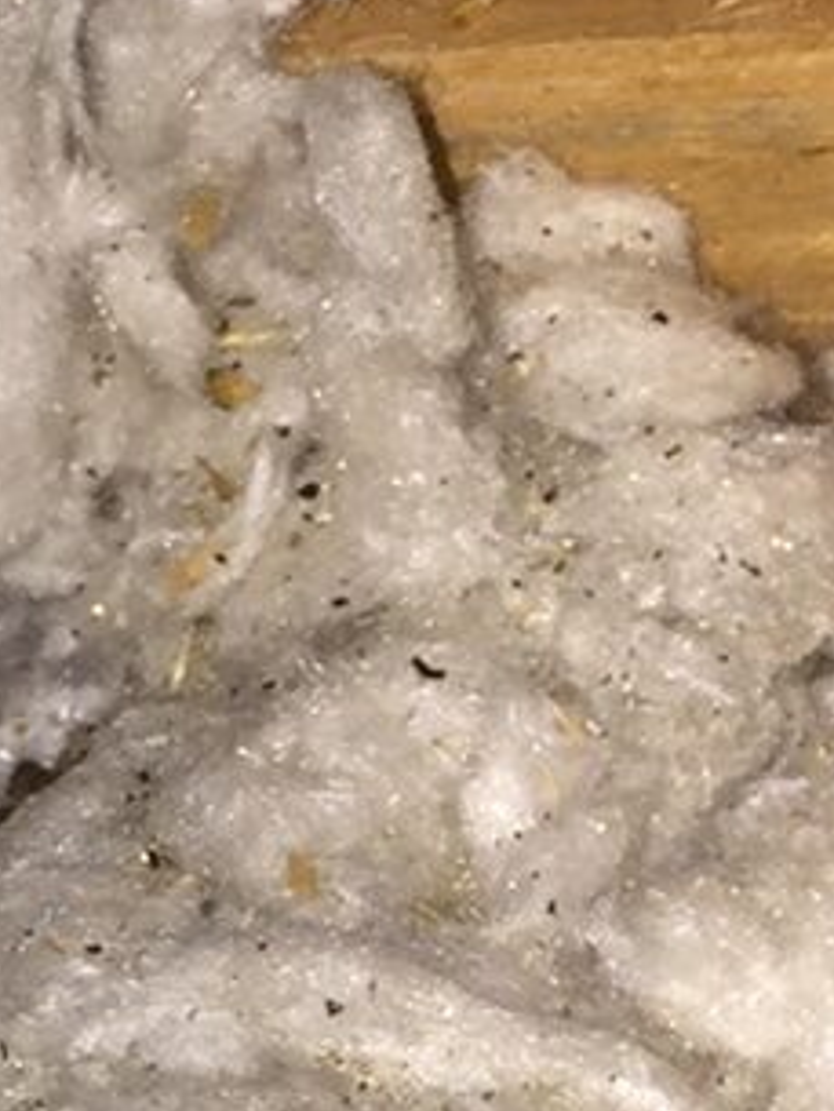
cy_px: 310
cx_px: 1981
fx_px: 4879
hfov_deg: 8.9
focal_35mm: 152
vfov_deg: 13.0
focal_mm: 4.15
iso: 32
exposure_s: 1/128
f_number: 2.2
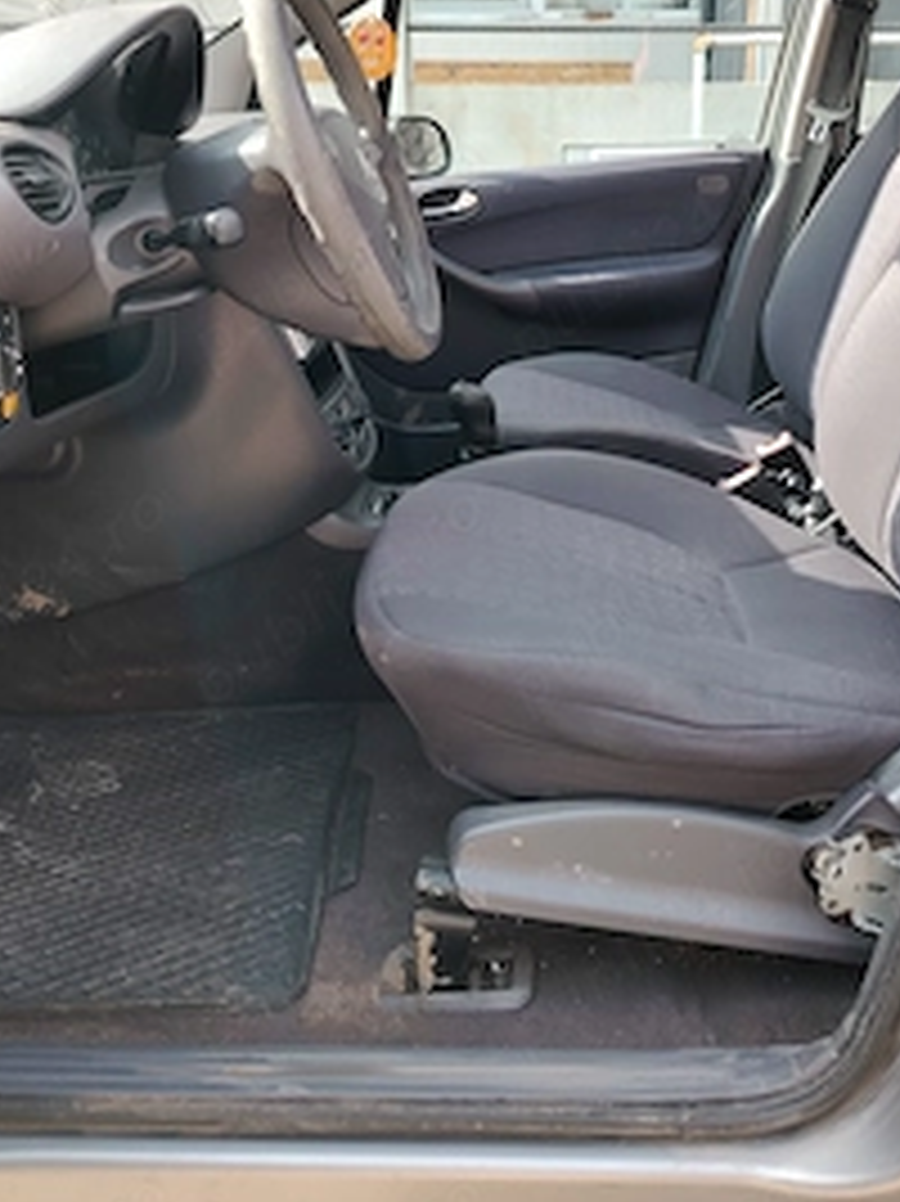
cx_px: 495
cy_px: 329
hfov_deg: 39.6
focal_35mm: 36
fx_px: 1249
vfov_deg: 49.7
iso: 100
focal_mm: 5.25
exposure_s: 1/107
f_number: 1.75
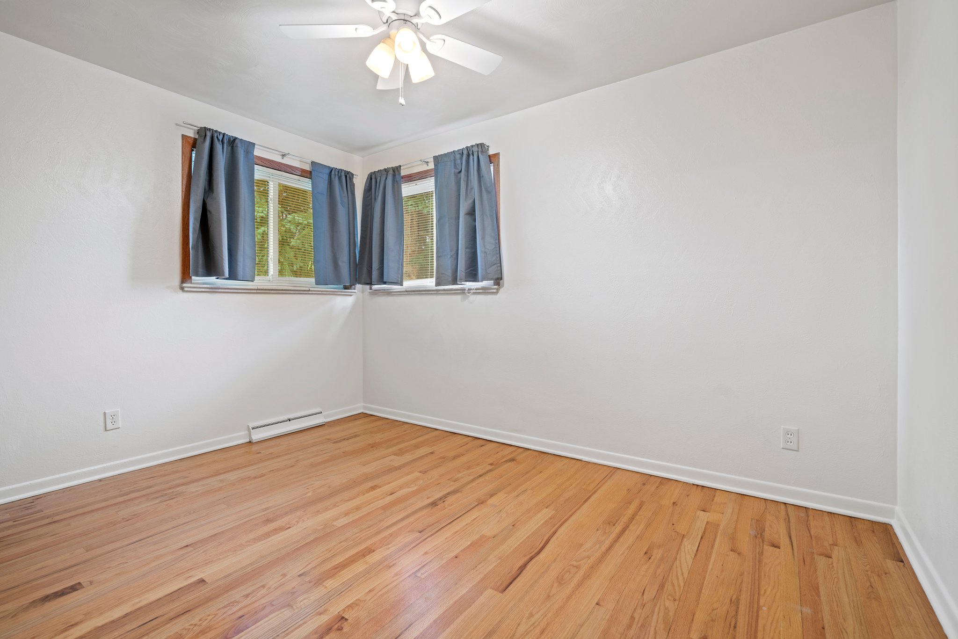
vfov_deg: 73.8
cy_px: 320
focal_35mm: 16
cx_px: 479
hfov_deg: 96.7
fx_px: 426
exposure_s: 1.3
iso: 125
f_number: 7.1
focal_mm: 16
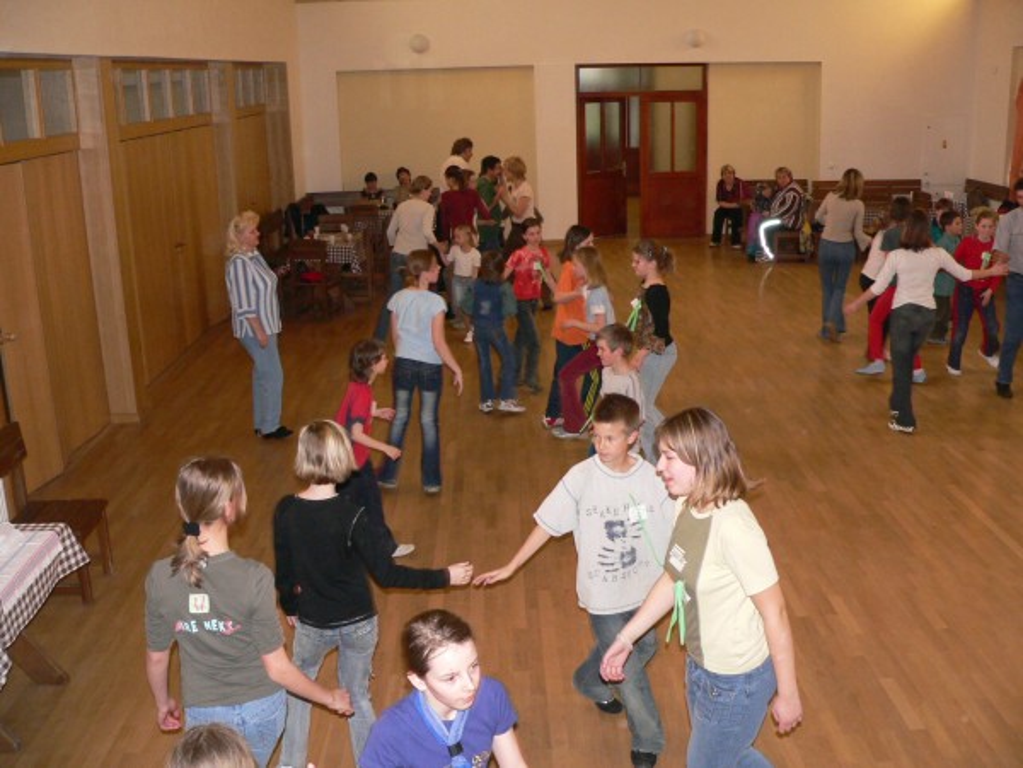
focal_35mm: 36
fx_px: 1064
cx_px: 512
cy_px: 384
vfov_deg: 39.7
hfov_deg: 51.4
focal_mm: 6
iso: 300
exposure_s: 1/60
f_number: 2.8
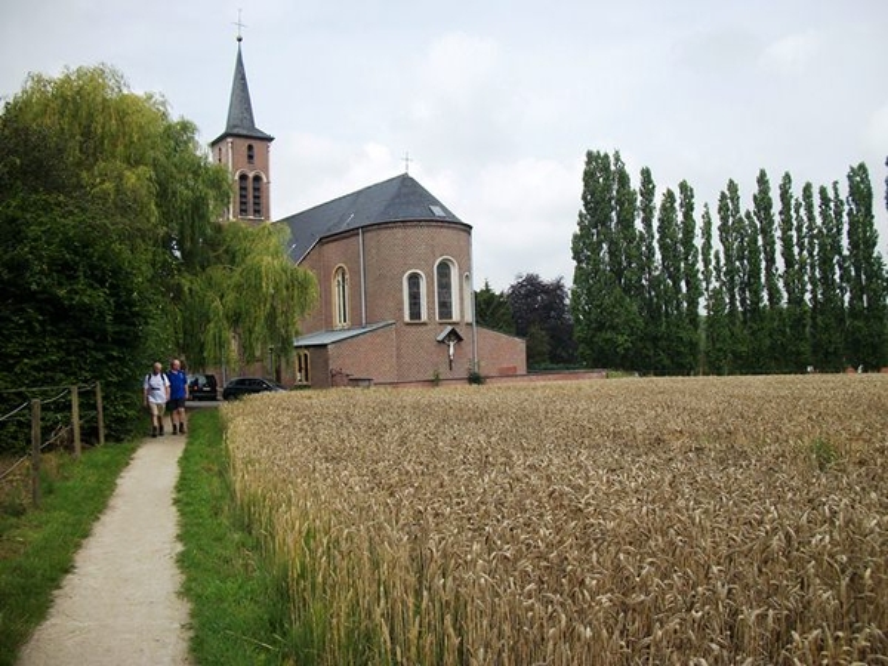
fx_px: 821
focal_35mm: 32
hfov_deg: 56.8
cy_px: 333
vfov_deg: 44.2
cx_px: 444
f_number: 8.8
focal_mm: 5.7
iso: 80
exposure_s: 1/160
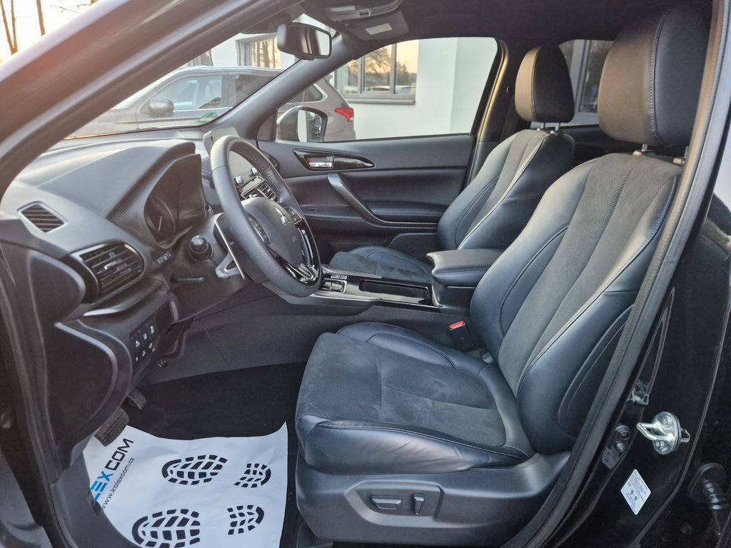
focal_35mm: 23
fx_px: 486
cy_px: 274
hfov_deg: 73.9
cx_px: 366
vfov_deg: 58.9
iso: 640
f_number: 1.8
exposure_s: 1/100
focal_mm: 5.4
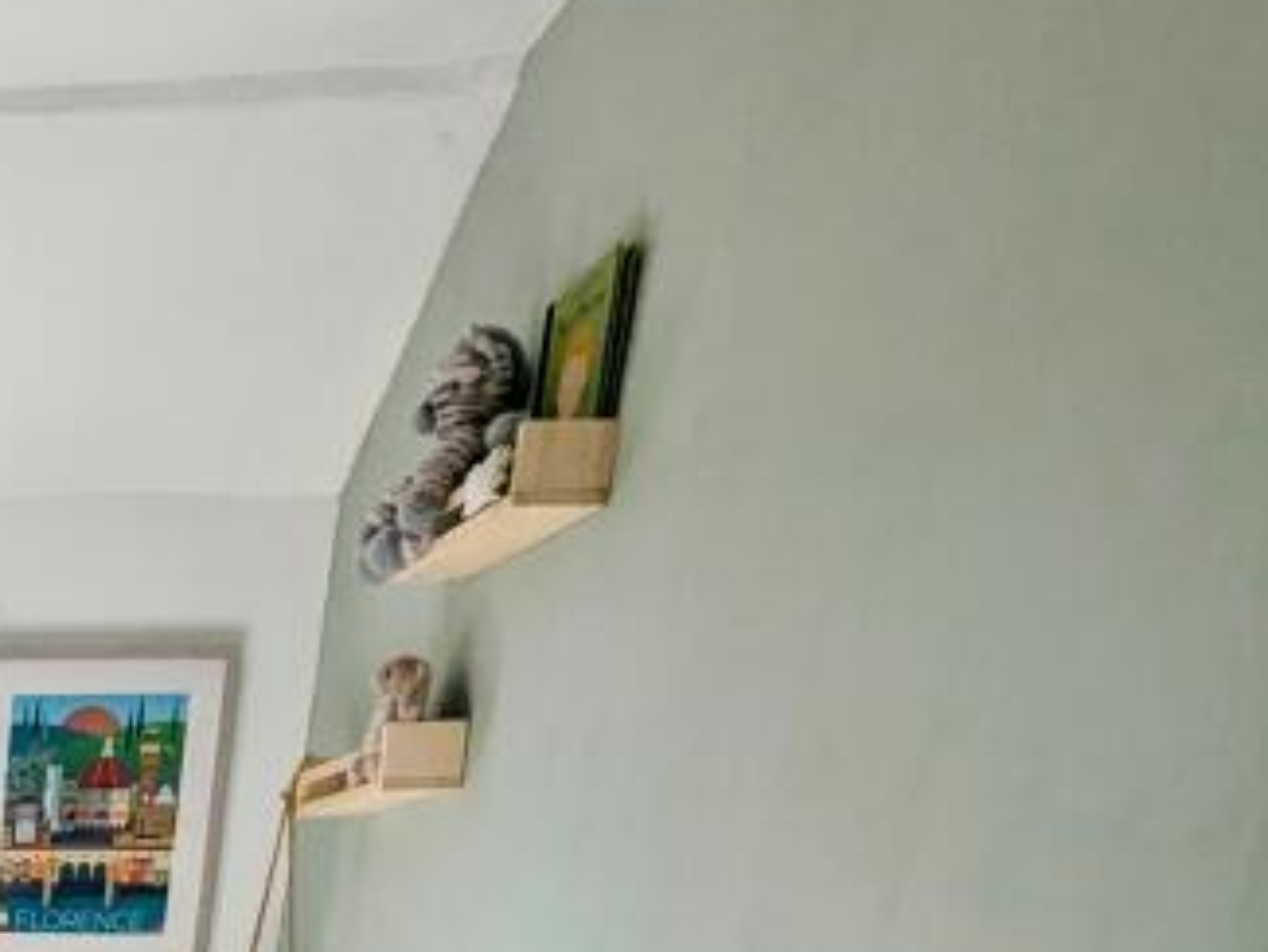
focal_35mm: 41
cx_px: -456
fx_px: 1502
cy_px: 1387
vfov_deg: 26.6
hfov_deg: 32.0
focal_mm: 1.95
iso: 67
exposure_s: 1/606
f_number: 2.2
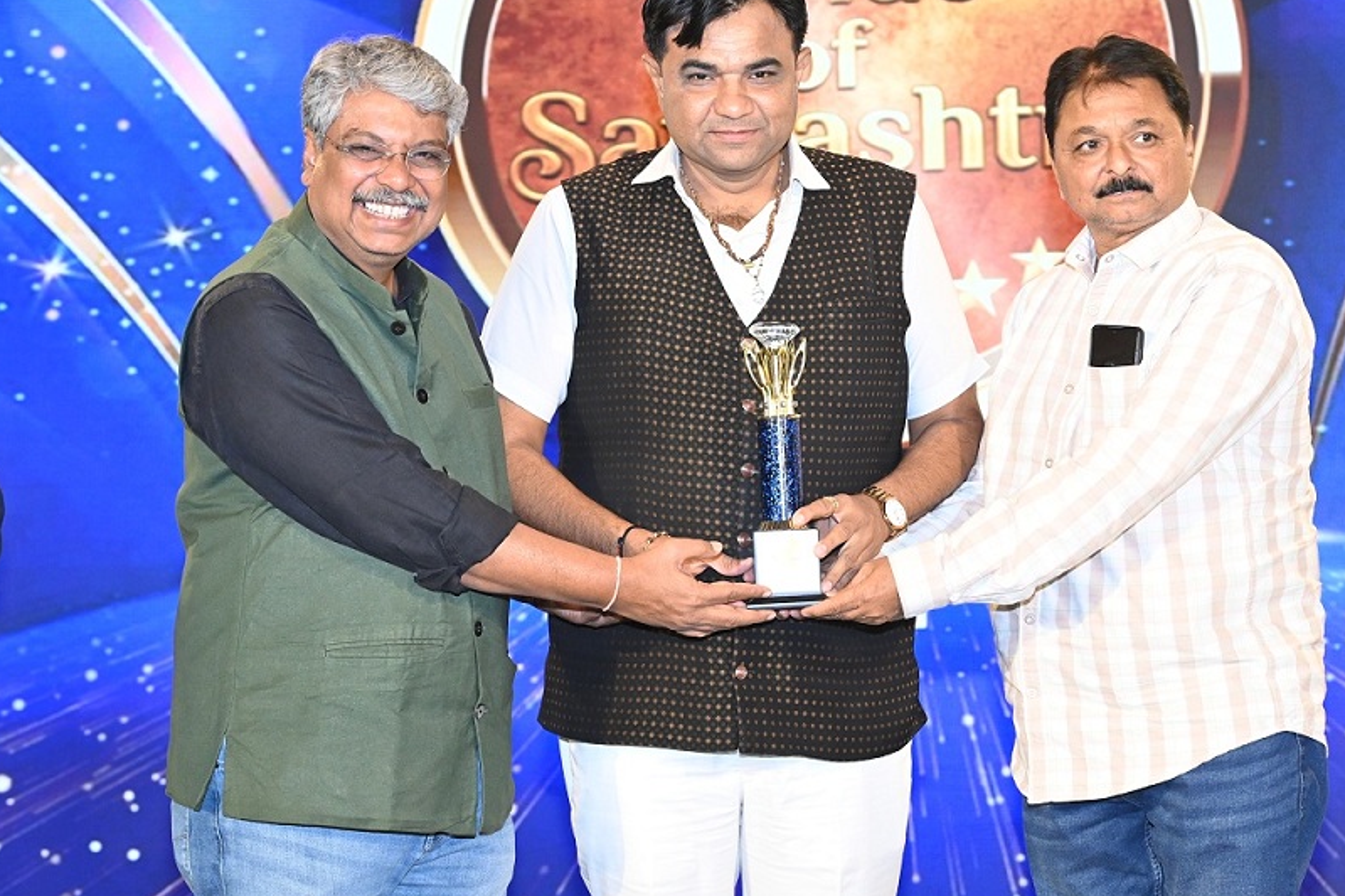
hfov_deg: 23.6
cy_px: 411
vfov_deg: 15.9
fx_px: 3212
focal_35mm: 86
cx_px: 737
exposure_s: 1/160
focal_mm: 71
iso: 3200
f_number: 5.6
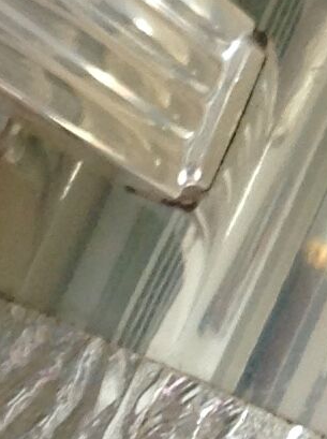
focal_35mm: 222
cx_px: 573
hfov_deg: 6.5
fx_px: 2806
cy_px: 28
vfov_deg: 8.9
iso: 64
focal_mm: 4.28
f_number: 2.4
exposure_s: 1/15
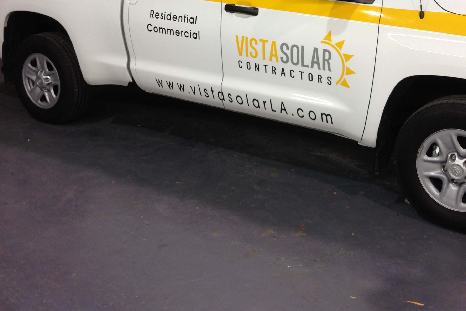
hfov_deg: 39.4
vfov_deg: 26.6
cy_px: 73
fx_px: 647
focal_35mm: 50
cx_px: 285
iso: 50
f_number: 2.4
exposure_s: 1/40
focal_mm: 4.12
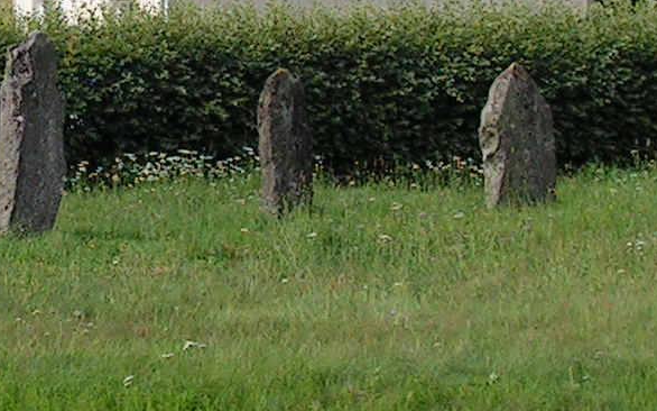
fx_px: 3383
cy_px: 34
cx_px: 98
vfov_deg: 6.9
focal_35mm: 189
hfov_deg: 11.0
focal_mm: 8.6
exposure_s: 1/1000
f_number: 3.2
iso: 100
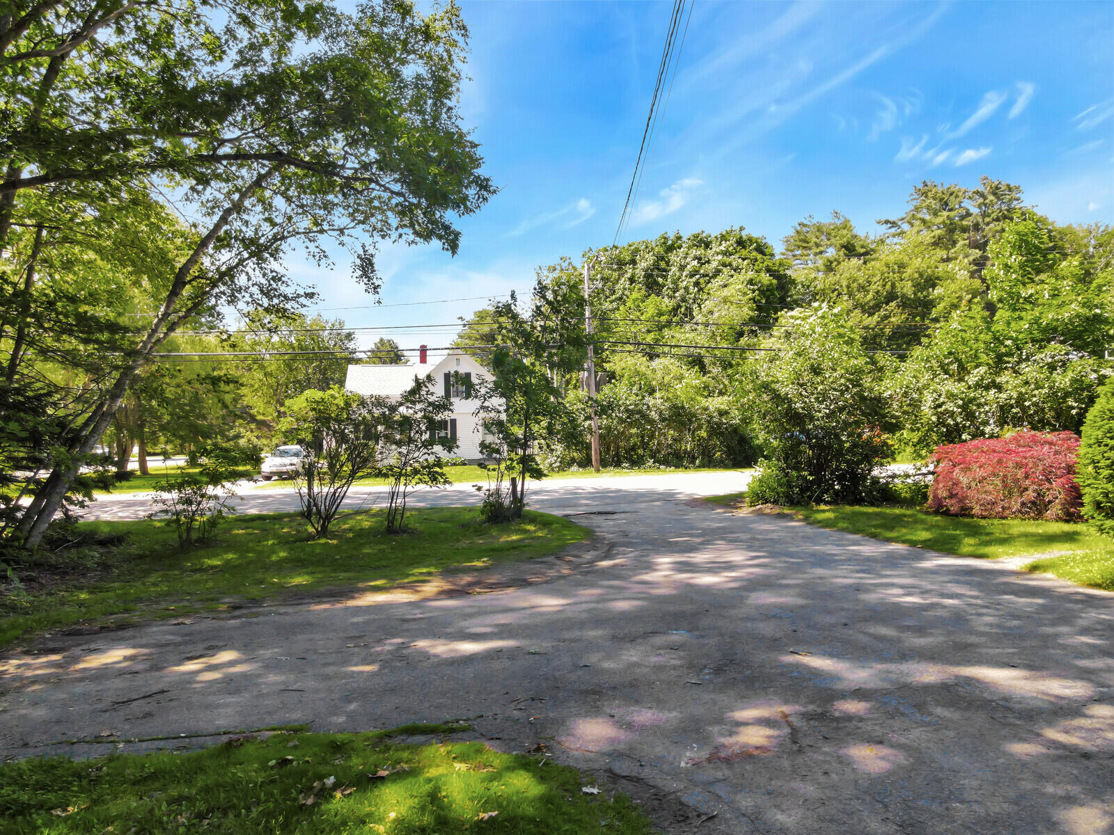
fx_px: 772
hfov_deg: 71.6
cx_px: 557
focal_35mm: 24
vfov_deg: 56.8
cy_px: 418
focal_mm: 4.5
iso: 200
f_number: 2.8
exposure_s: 1/200
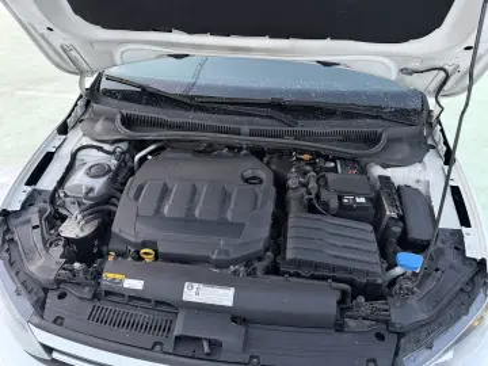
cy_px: 183
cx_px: 244
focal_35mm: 24
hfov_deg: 71.6
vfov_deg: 56.8
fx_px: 338
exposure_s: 1/33
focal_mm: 6.76
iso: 800
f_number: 1.78
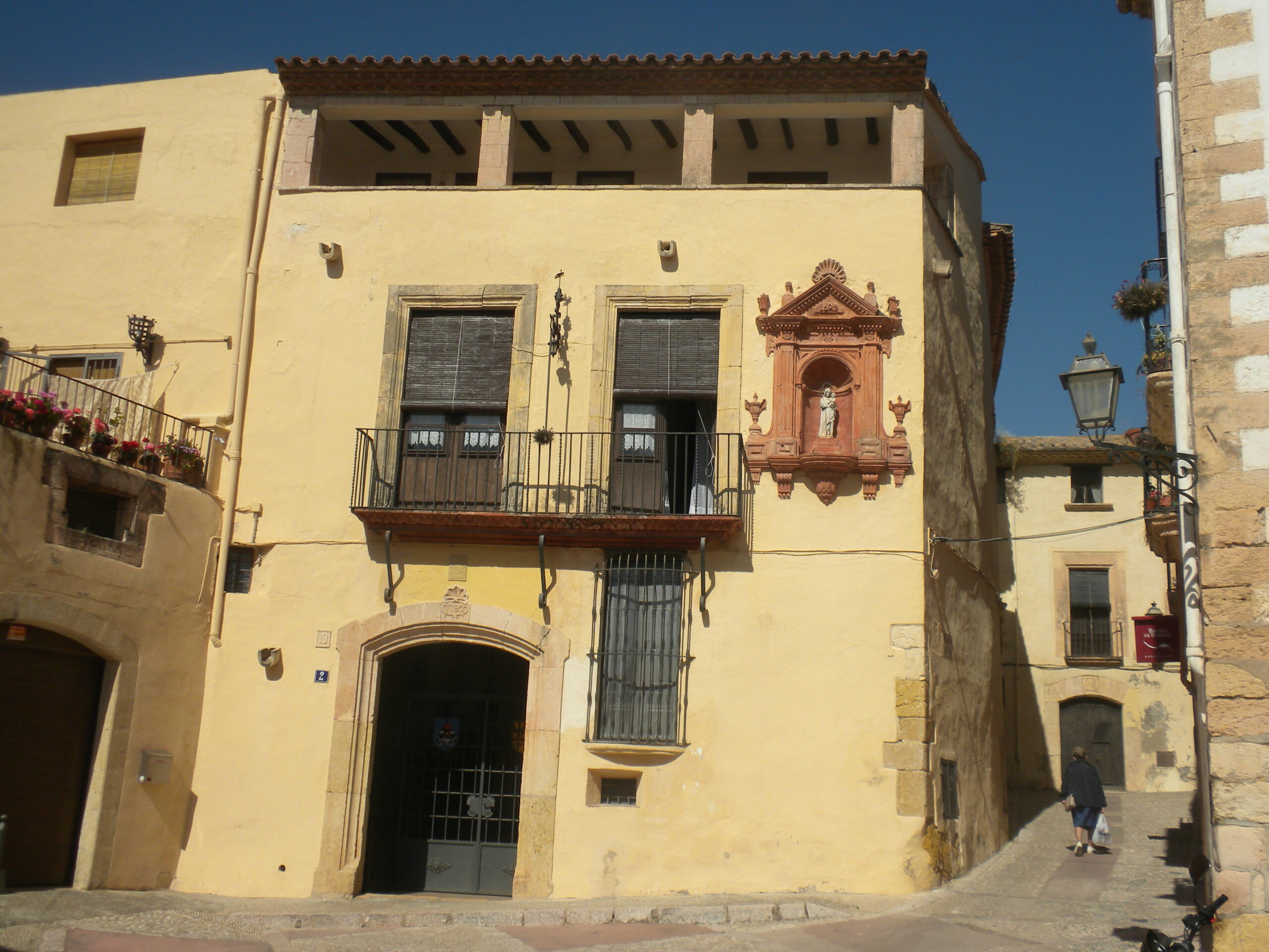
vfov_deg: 38.7
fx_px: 1356
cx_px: 634
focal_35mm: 37
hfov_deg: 50.1
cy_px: 476
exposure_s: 1/242
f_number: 10
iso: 64
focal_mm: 6.6
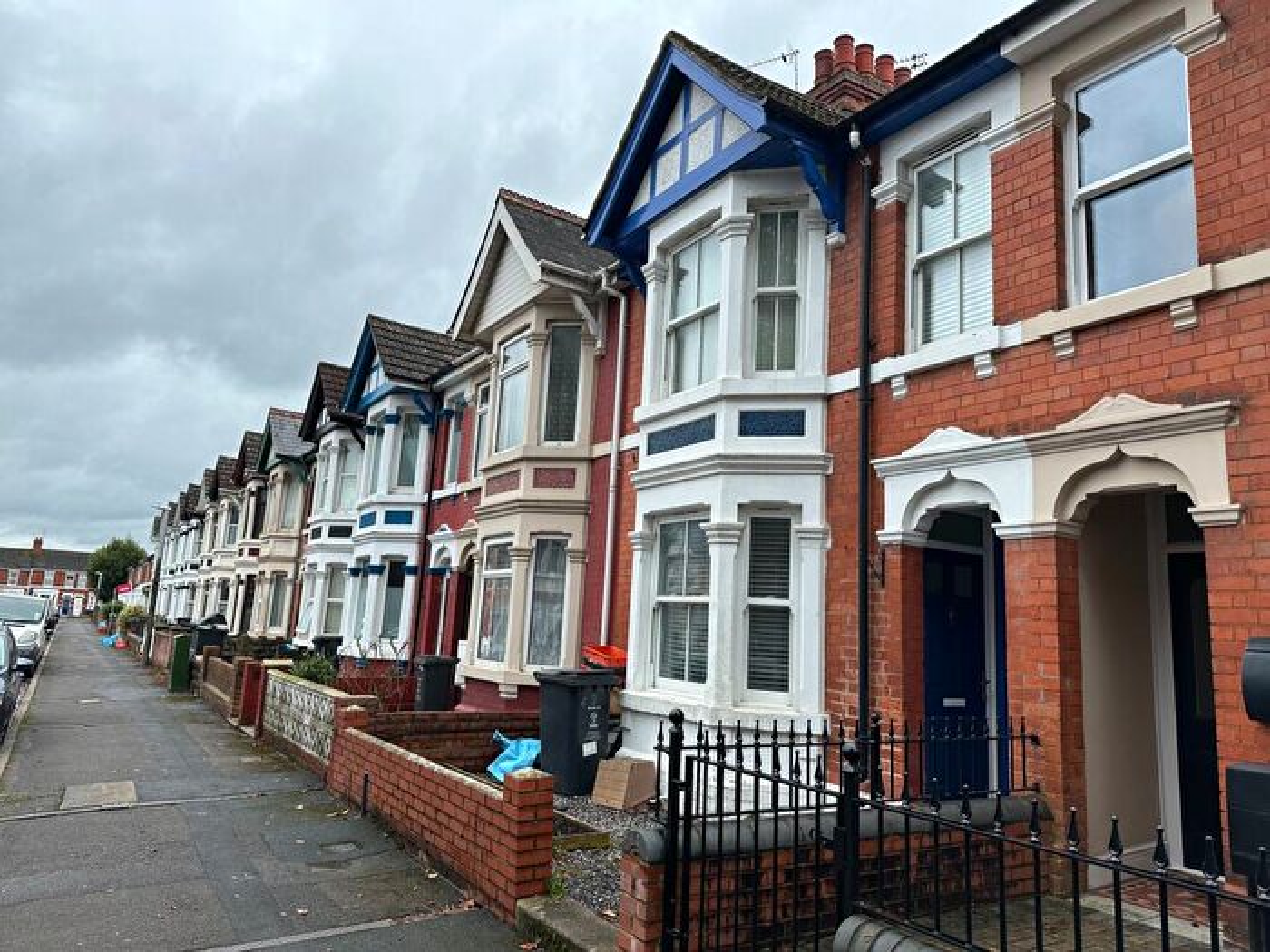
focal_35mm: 24
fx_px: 881
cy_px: 476
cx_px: 635
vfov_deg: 56.8
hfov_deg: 71.6
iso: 80
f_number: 1.78
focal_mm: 6.86
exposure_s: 1/1639
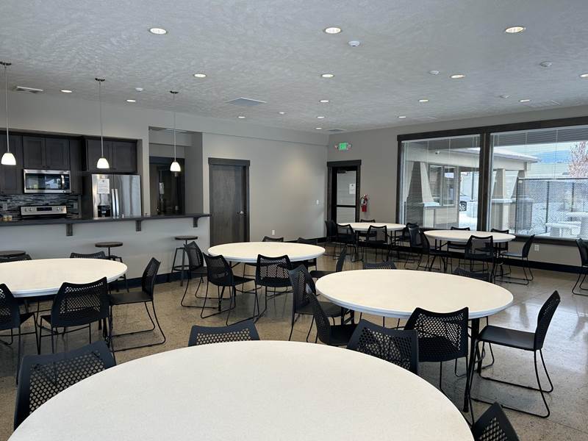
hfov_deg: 67.3
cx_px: 294
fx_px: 442
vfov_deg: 53.1
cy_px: 220
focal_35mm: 26
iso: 40
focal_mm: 5.7
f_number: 1.5
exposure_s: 1/75
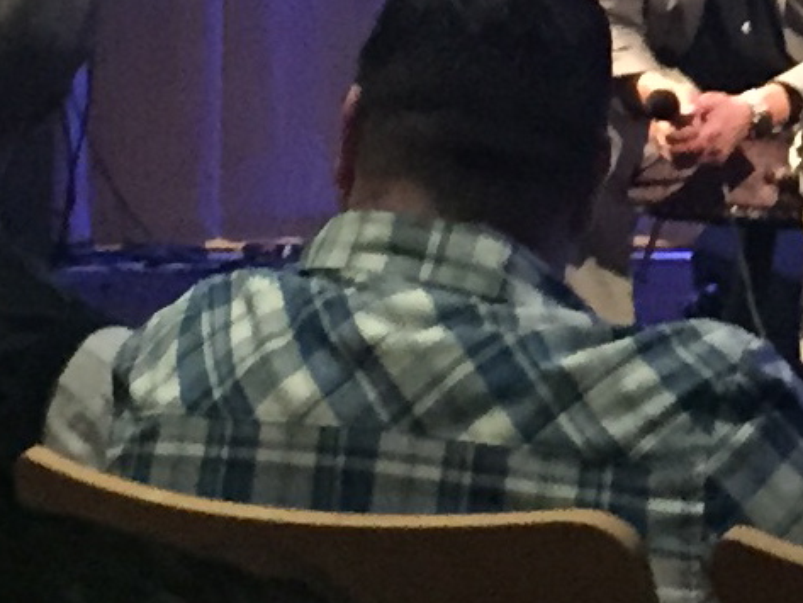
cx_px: 874
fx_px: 2158
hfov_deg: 20.2
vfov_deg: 15.3
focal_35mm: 93
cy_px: -150
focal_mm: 4.15
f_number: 2.2
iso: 400
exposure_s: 1/15
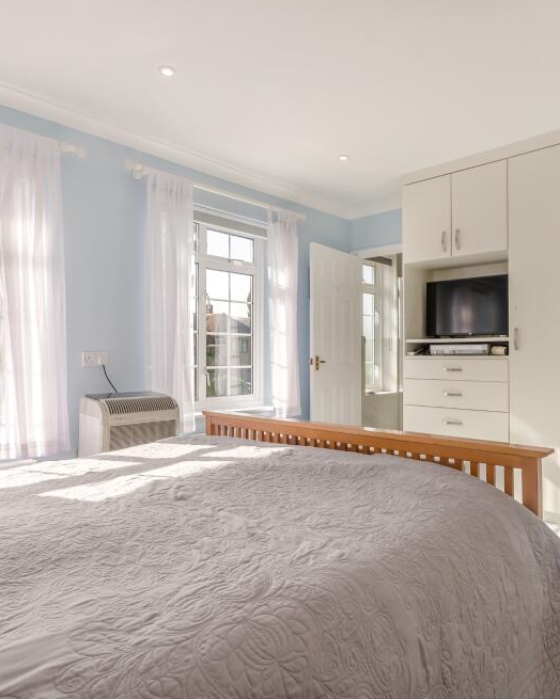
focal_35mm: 22
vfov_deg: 75.0
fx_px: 456
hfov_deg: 63.0
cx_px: 305
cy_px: 352
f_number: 8
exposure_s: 1/320
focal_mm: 10
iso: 100
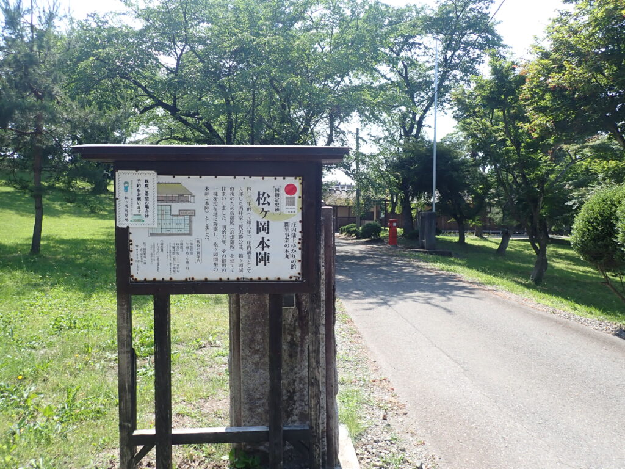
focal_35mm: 25
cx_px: 312
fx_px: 451
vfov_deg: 54.9
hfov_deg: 69.4
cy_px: 234
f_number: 2.8
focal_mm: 4.5
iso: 100
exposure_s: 1/500
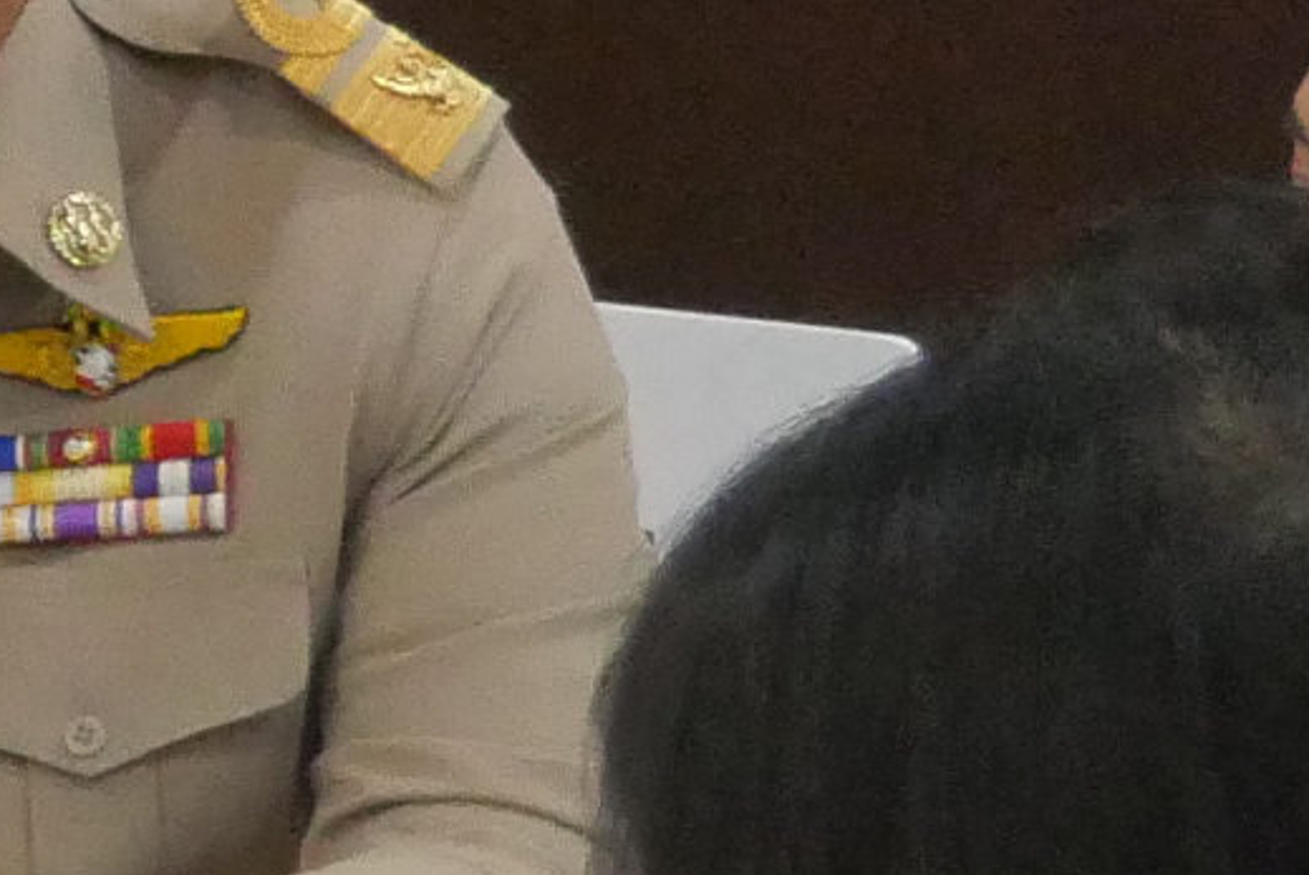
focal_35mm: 293
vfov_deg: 4.7
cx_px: -2958
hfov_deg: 6.3
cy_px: 242
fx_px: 10662
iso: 3200
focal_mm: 20
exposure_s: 1/125
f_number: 4.1
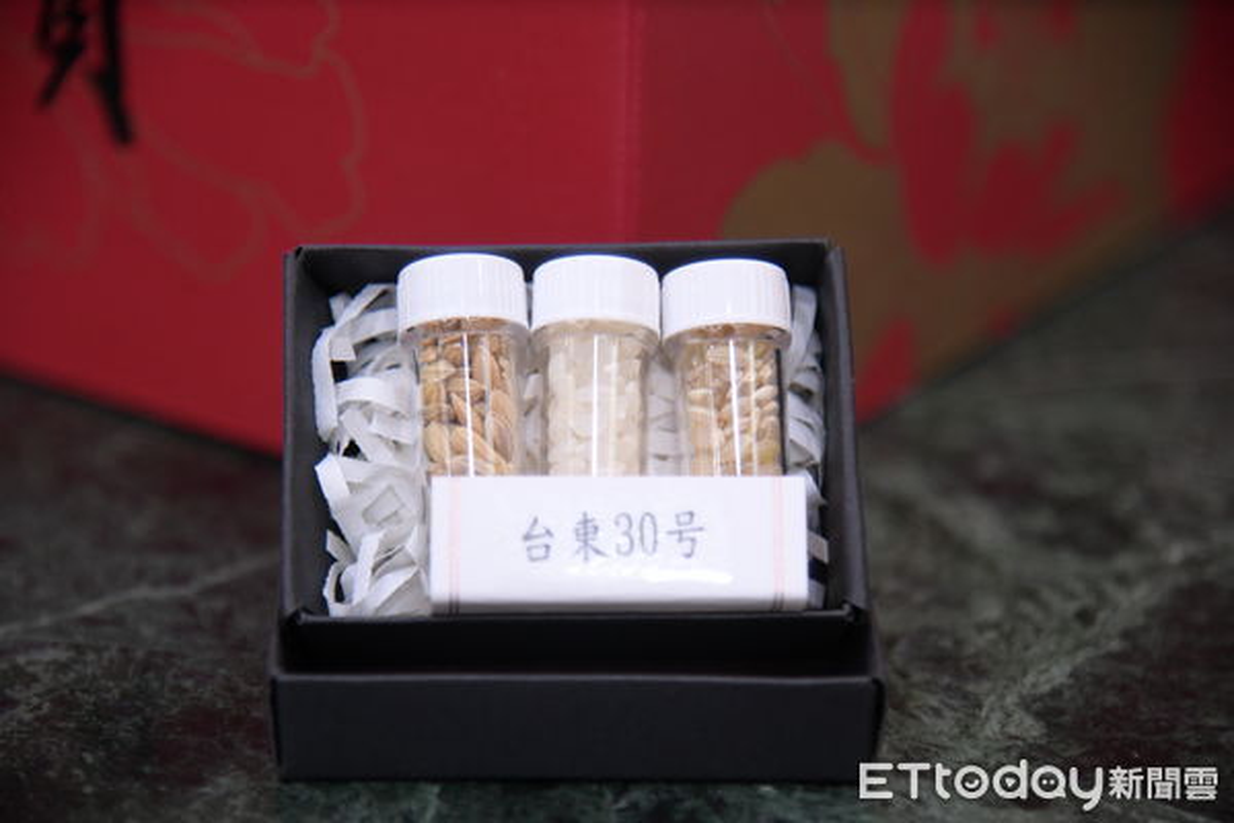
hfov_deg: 17.1
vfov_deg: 11.4
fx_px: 4113
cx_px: 617
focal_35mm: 120
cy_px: 412
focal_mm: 120
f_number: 4
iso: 2500
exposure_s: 1/200
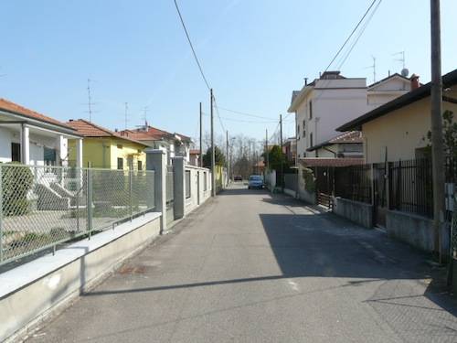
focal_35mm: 28
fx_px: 370
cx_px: 228
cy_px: 172
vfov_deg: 49.7
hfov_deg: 63.4
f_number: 8
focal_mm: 4.6
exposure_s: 1/160
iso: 100
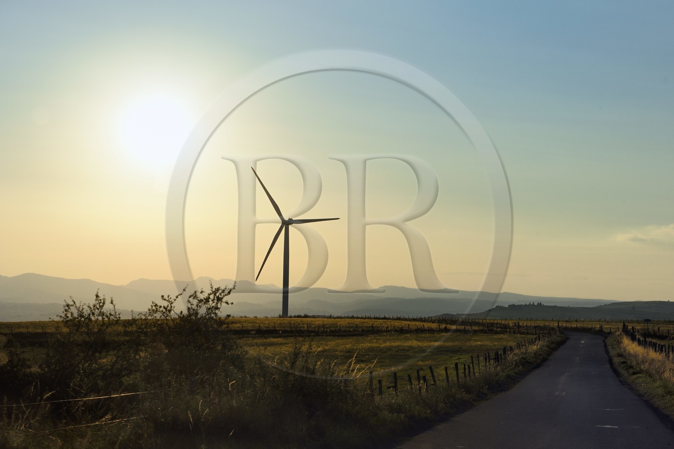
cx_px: 337
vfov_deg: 19.4
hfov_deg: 28.8
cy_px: 224
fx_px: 1310
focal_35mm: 70
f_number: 14
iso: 400
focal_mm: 70
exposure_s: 1/800
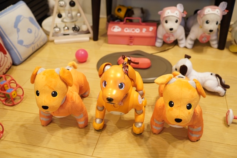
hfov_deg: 53.1
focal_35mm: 36
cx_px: 118
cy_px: 79
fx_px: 237
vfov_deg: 36.9
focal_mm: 24
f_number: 2.5
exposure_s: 1/40
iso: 640
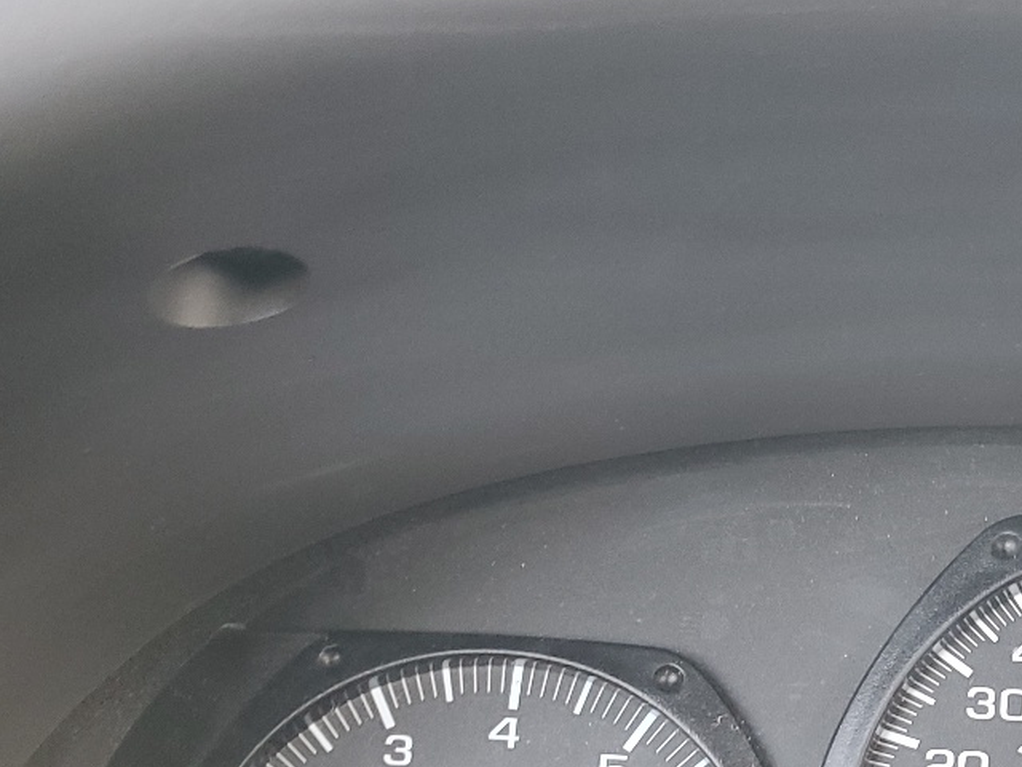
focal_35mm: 65
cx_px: 1099
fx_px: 1919
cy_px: 686
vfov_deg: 22.1
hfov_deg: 27.5
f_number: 1.5
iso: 72
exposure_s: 1/60.2
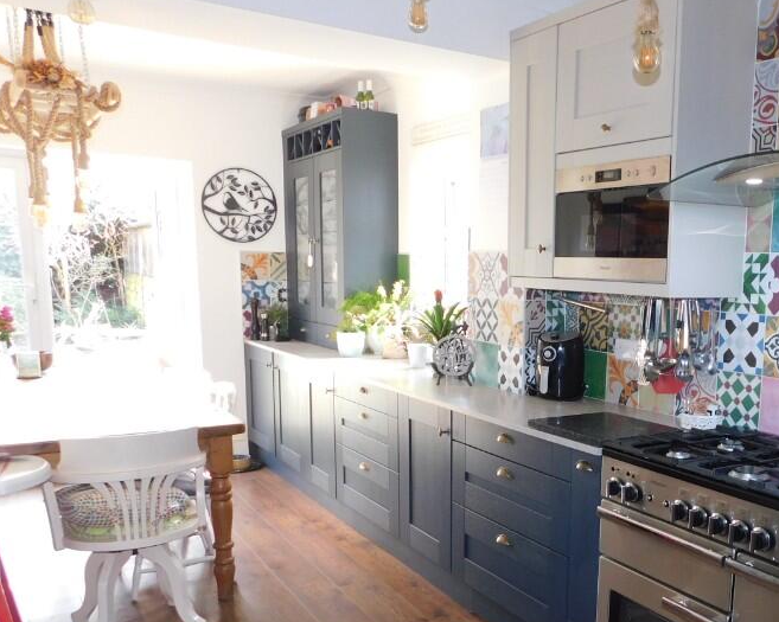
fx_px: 807
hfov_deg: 49.9
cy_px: 424
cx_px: 564
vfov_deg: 41.5
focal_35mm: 35
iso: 200
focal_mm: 4
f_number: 3
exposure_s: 1/30
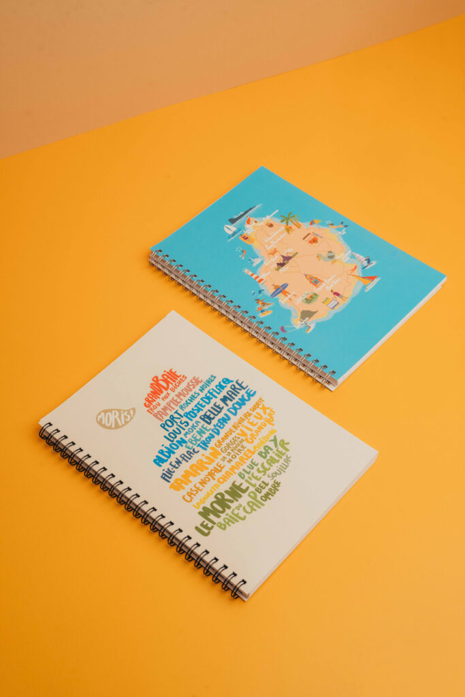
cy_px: 348
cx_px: 232
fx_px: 968
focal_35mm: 50
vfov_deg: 39.6
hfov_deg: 27.0
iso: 1600
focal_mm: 50
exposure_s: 1/200
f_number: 11
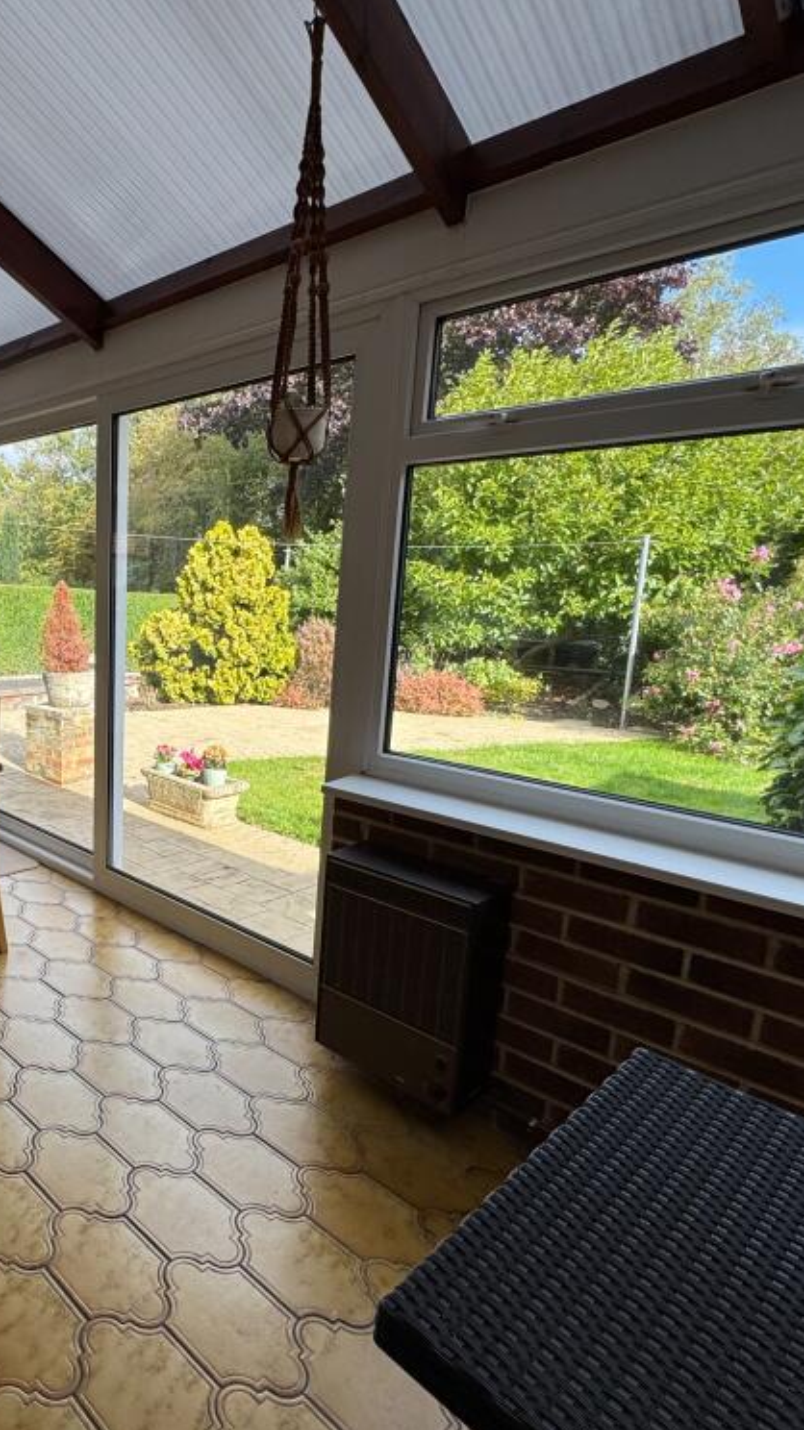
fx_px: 797
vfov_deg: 83.8
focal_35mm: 21
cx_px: 96
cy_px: 732
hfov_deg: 48.5
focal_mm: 2.22
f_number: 2.2
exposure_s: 1/443
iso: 40
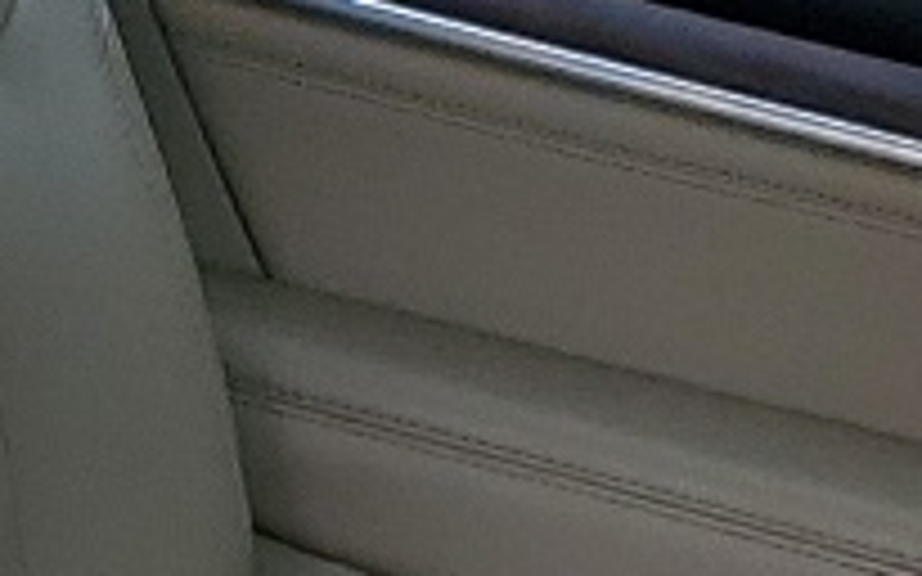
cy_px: 1746
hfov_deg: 9.7
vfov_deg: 5.7
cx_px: 675
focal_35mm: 215
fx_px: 5401
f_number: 1.5
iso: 50
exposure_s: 1/303
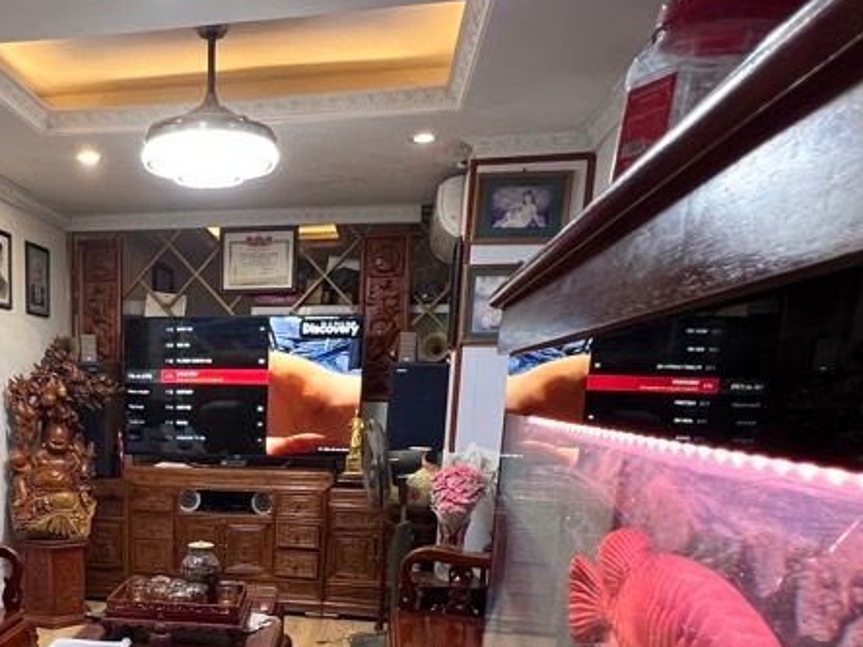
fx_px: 748
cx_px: 196
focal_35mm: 30
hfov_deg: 56.4
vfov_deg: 43.4
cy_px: 563
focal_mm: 1.57
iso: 400
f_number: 1.8
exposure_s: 1/50
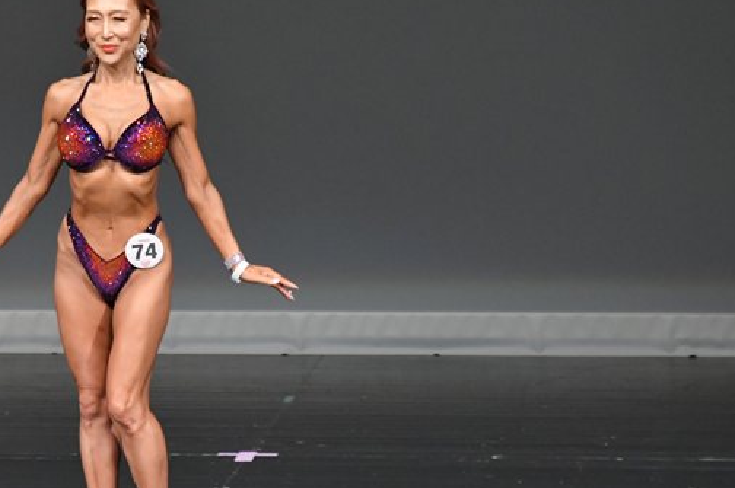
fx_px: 10830
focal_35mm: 531
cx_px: 202
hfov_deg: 3.9
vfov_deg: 2.6
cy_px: 290
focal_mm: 230
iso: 4000
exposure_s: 1/400
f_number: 5.6
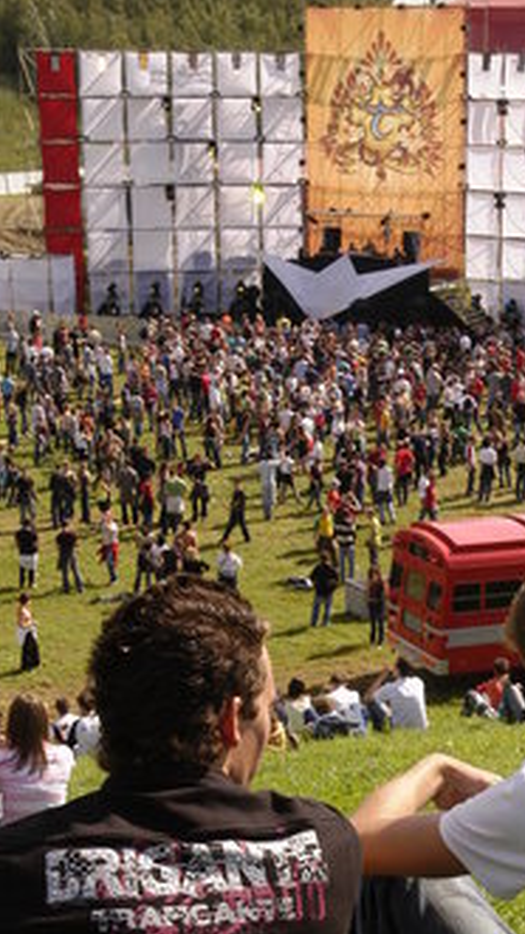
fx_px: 1975
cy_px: 626
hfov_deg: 15.1
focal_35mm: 80
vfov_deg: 26.5
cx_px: 402
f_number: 10
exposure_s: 1/250
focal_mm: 35
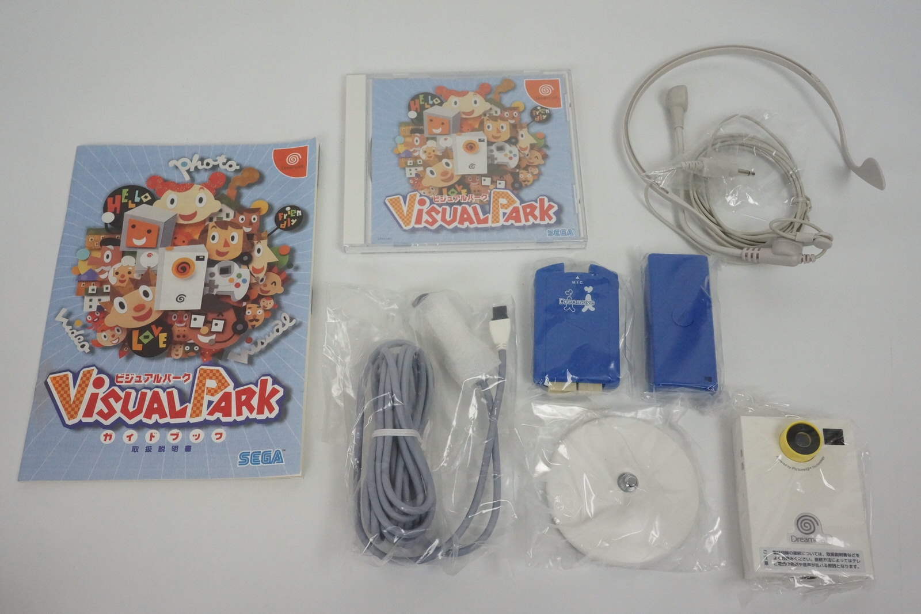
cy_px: 307
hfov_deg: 51.9
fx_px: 947
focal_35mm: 37
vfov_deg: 35.9
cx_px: 460
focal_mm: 25
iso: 3200
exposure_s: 1/200
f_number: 11
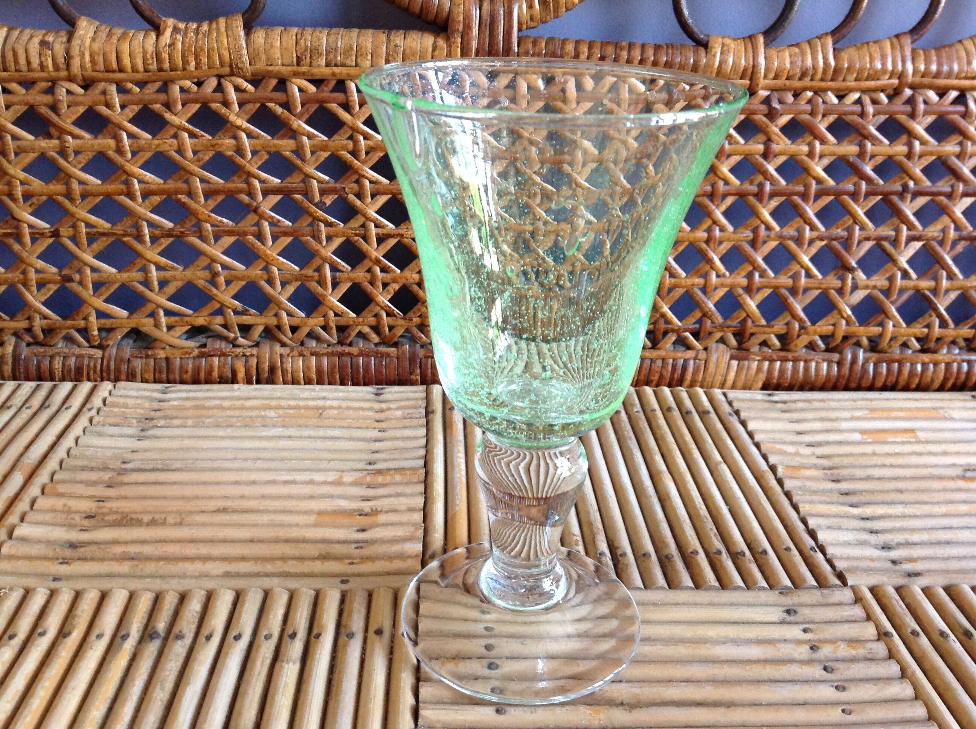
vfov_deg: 40.6
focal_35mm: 35
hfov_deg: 52.7
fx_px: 985
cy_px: 364
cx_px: 488
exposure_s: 1/15
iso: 250
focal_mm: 4.28
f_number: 2.4
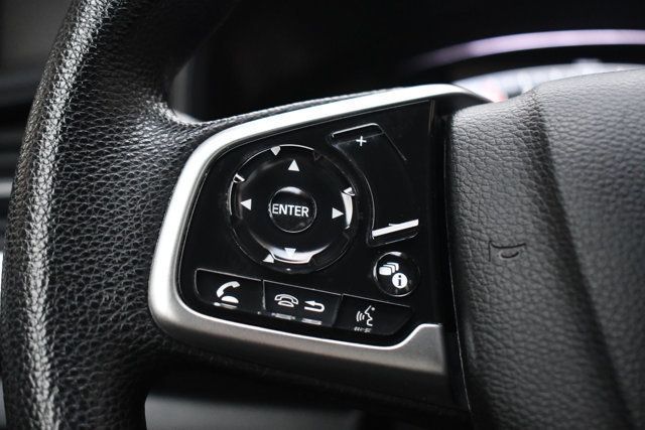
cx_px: 322
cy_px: 215
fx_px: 968
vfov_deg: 25.1
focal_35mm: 54
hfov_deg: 36.9
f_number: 4.8
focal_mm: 36
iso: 5000
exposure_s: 1/60
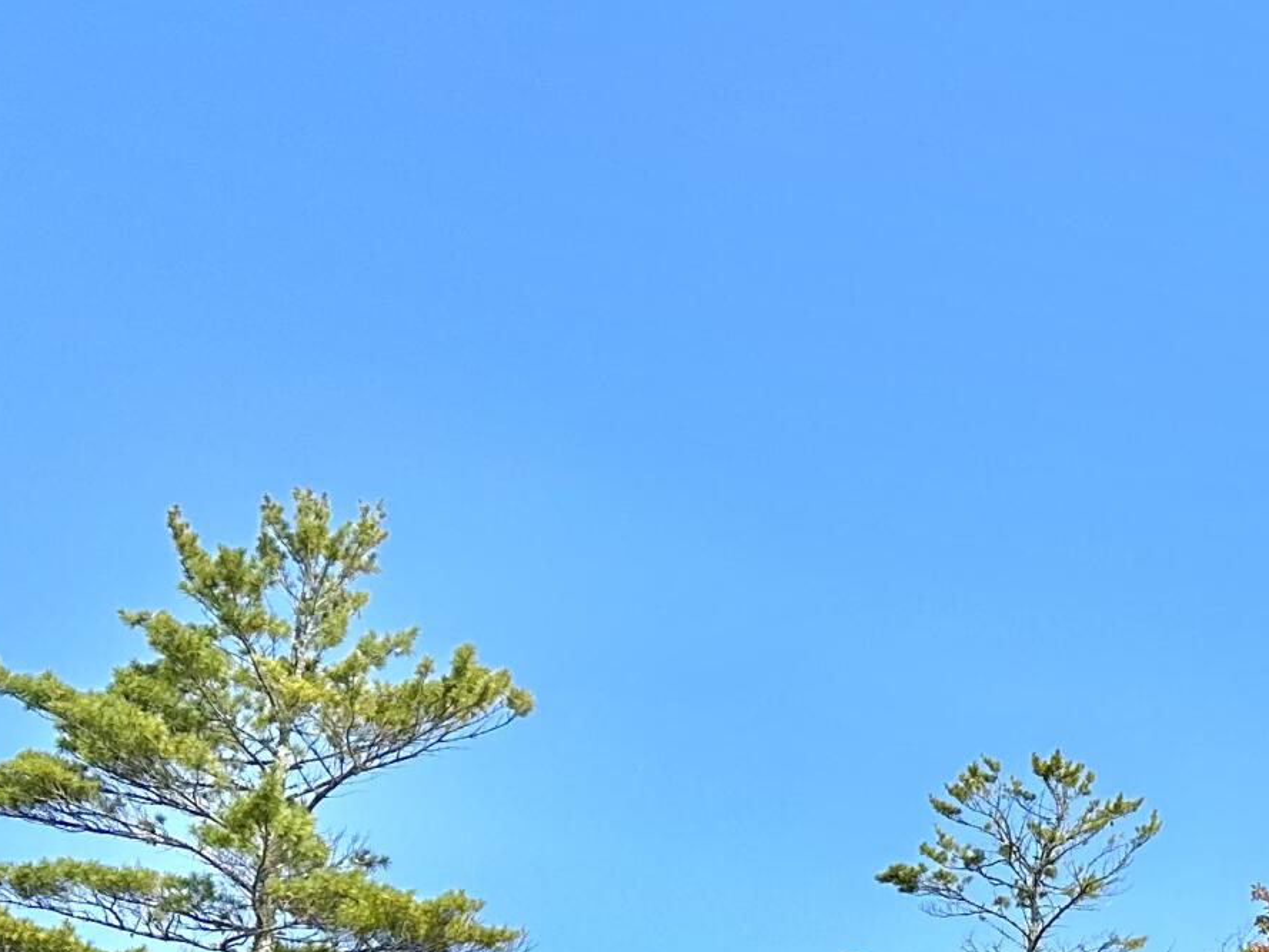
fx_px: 2970
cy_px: 1125
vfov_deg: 17.4
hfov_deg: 21.5
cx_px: 1712
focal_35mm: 81
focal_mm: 6.86
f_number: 1.78
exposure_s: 1/3472
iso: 80
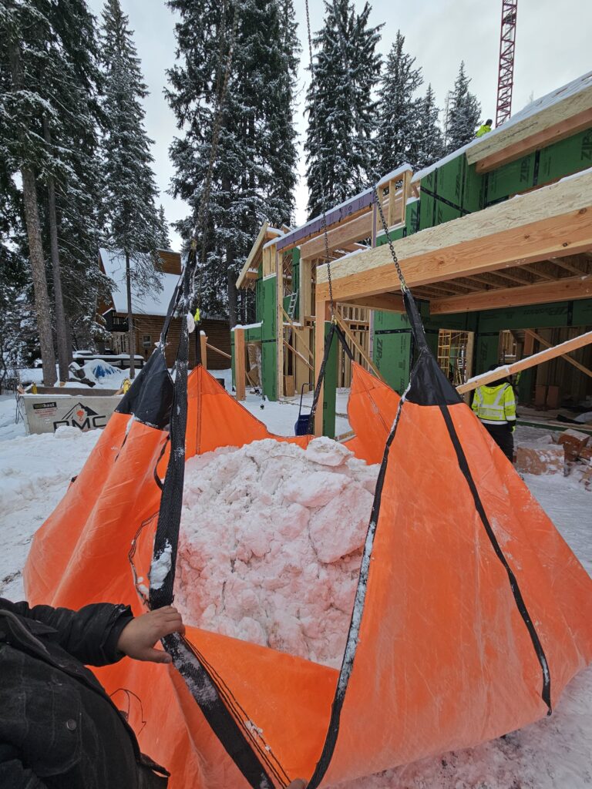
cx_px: 296
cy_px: 394
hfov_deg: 89.9
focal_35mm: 13
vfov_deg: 106.2
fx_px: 296
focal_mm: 2.2
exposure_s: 1/1208
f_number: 2.2
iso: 50
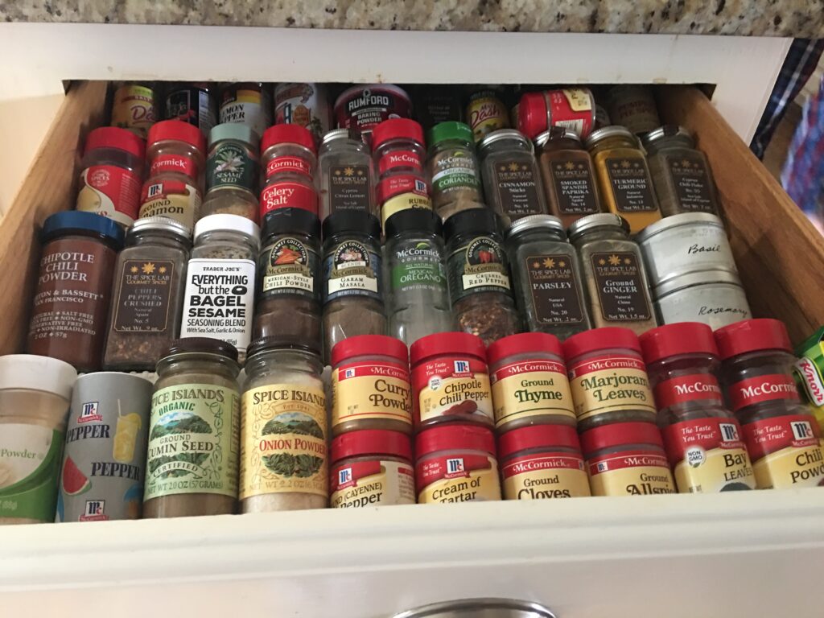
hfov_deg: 61.7
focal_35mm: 29
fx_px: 690
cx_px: 412
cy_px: 309
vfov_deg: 48.2
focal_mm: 4.15
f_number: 2.2
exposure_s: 1/4
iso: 64
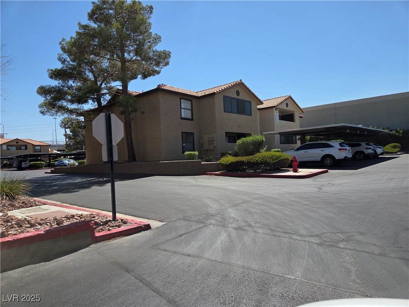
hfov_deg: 73.9
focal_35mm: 23
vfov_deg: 58.9
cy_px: 154
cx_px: 204
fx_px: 272
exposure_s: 1/6034
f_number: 1.8
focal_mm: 5.4
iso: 80
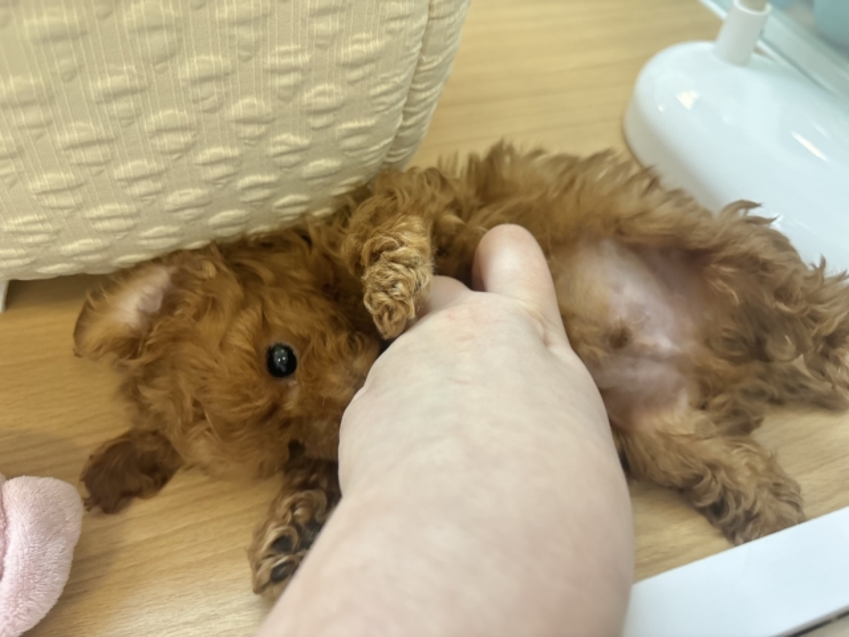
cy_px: 318
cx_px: 424
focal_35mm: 26
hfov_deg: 67.3
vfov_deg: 53.1
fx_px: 638
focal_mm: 5.96
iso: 125
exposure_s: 1/100
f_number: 1.6
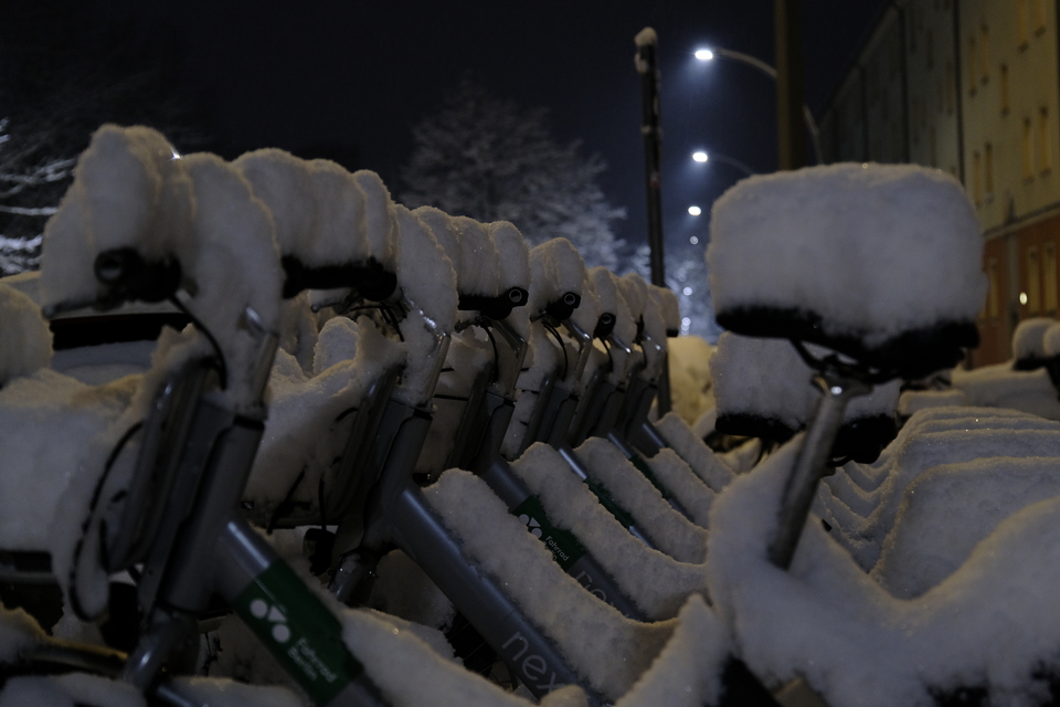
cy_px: 372
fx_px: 1884
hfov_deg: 31.4
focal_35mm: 64
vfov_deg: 21.2
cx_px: 545
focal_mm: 39.8
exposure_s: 1/20
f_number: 2.8
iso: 800
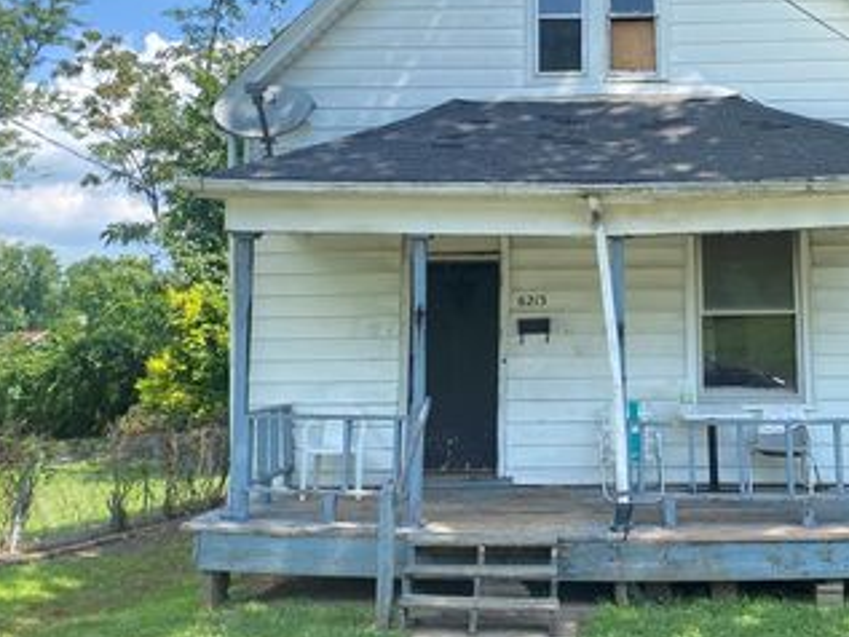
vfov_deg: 34.8
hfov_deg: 44.7
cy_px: 210
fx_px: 1006
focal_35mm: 41
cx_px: 597
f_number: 1.8
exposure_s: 1/529
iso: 32
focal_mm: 4.25
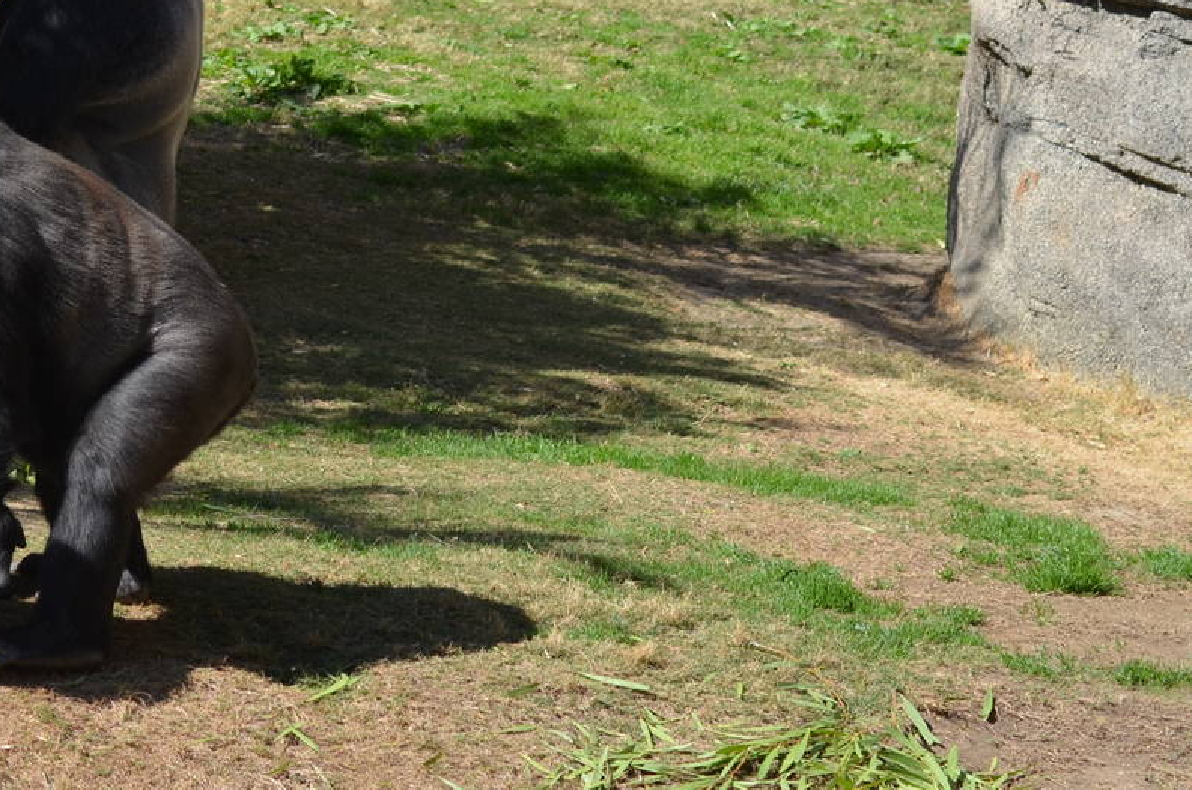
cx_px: 126
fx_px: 7007
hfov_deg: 9.7
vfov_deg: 6.4
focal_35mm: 212
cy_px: 119
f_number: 5.6
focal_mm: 70
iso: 200
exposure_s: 1/500
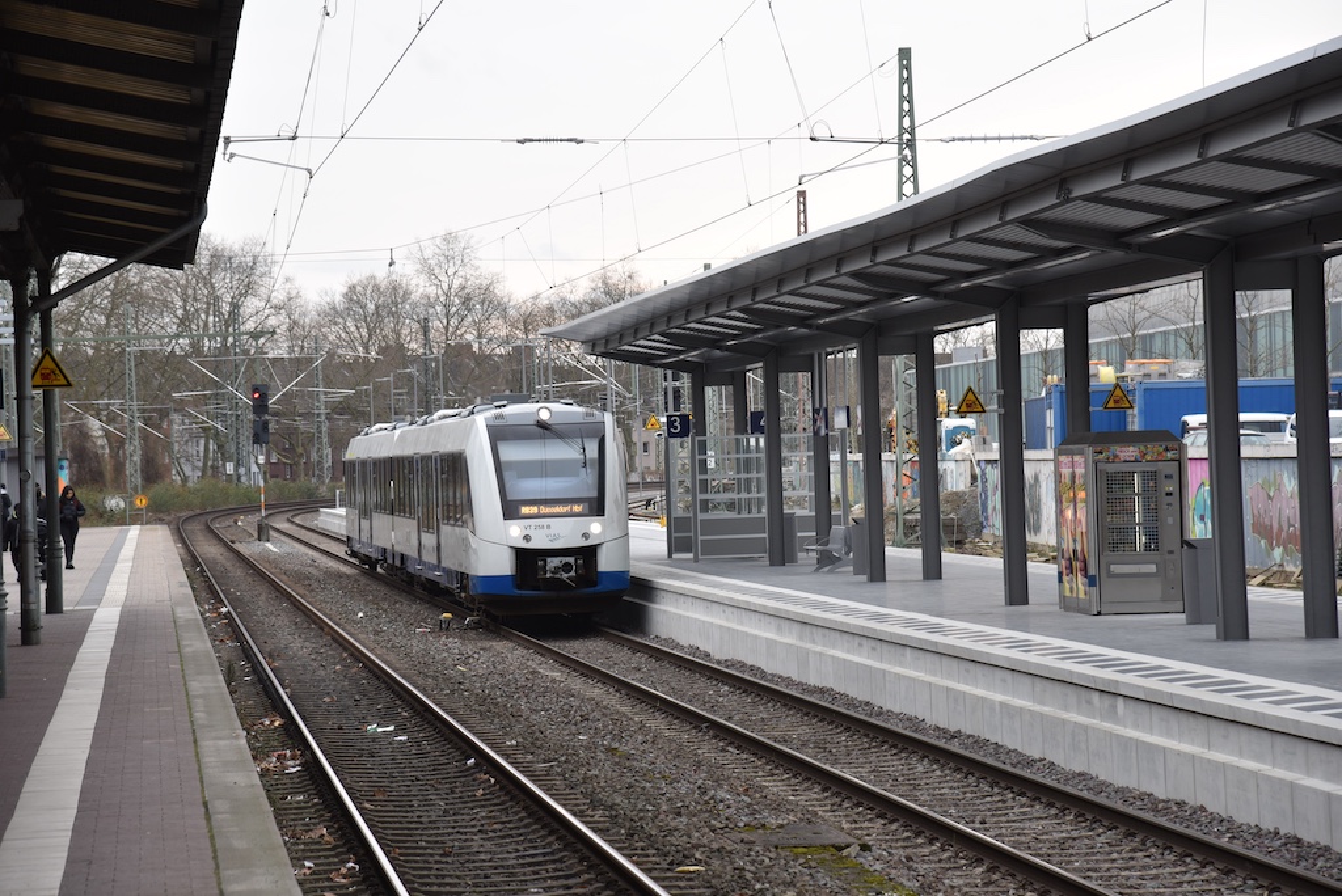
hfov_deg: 17.1
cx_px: 671
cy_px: 448
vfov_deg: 11.4
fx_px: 4476
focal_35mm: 120
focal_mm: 120
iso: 400
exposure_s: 1/200
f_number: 7.1
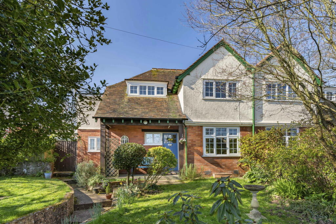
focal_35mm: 17
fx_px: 159
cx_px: 168
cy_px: 112
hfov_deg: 93.3
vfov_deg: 70.5
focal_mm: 17
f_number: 8
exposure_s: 1/400
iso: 250
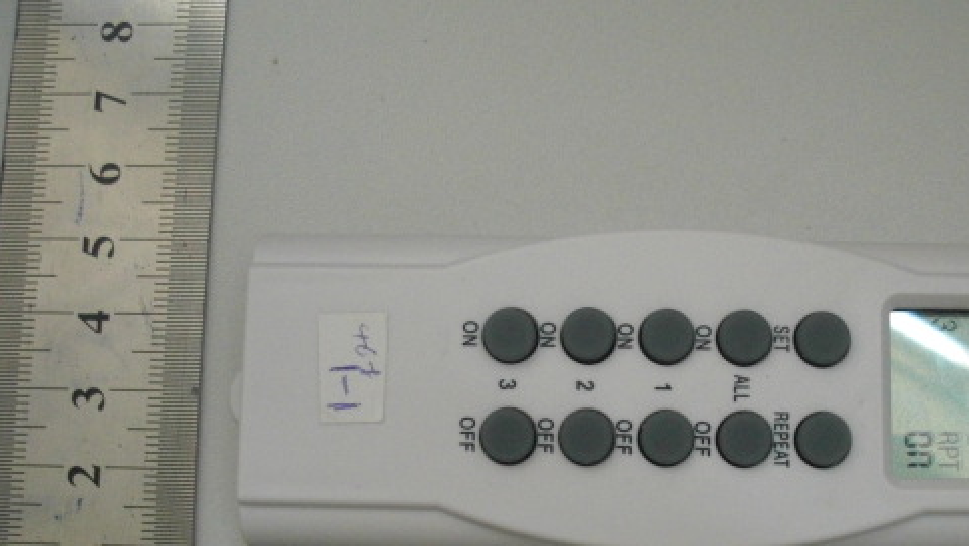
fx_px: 1336
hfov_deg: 39.5
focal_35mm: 52
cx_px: 620
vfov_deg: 22.9
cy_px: 385
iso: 400
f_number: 2.8
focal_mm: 6.3
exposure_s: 1/80
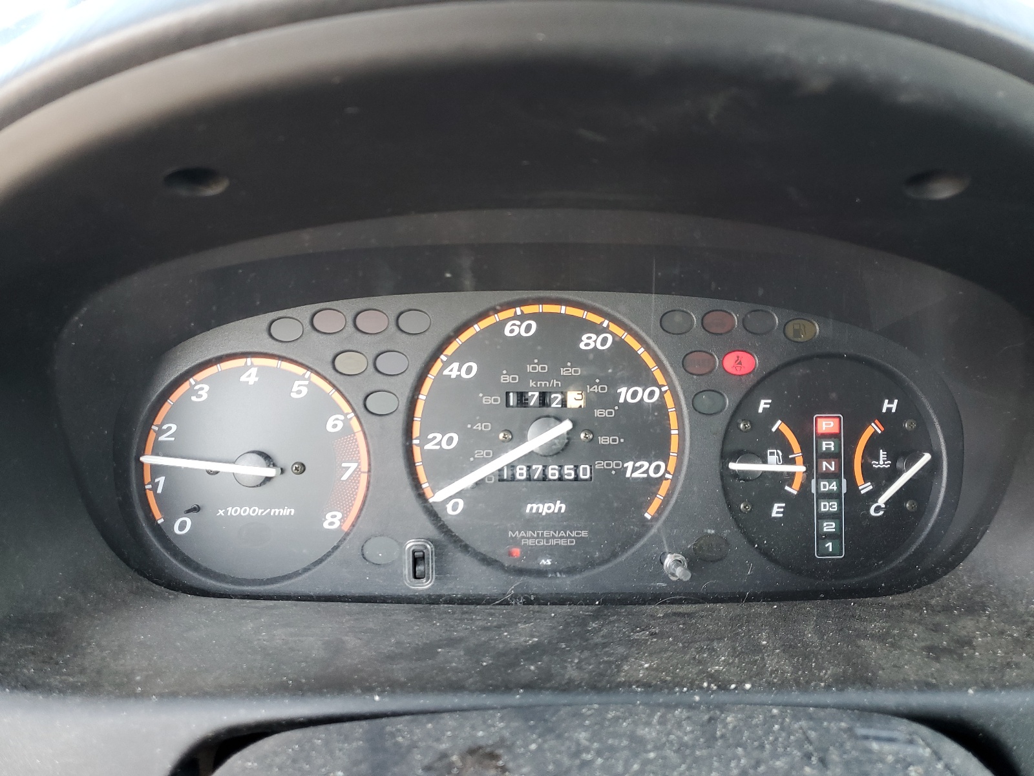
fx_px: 777
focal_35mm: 26
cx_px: 517
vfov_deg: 53.1
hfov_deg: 67.3
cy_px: 388
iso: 75
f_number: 1.5
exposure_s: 1/100
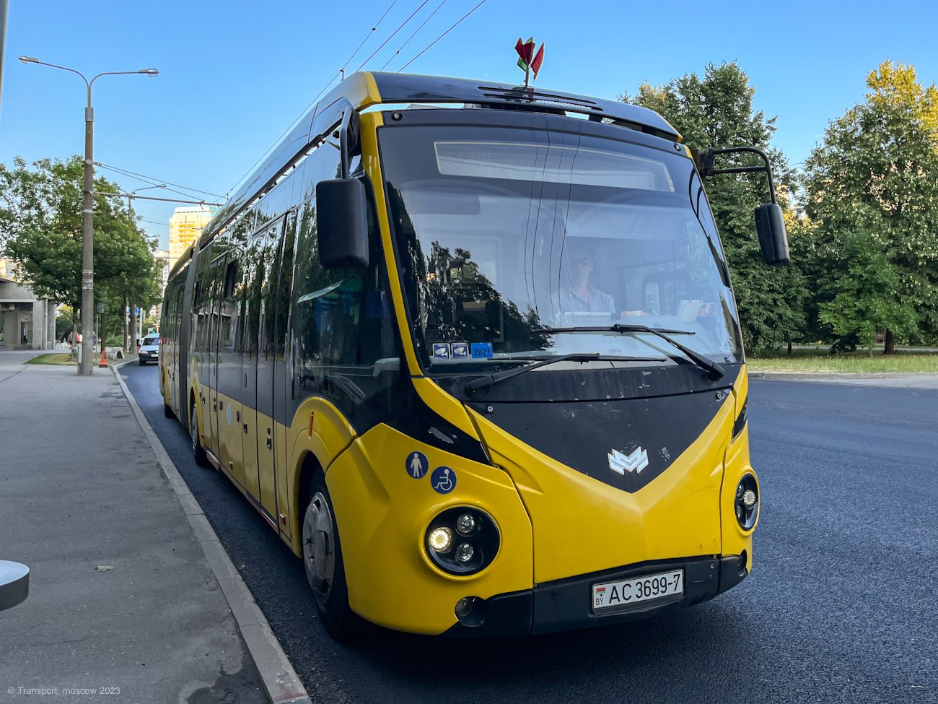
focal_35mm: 26
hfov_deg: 67.3
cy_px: 352
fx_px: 705
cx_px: 469
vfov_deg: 53.1
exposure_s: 1/1150
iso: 50
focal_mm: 5.1
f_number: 1.6
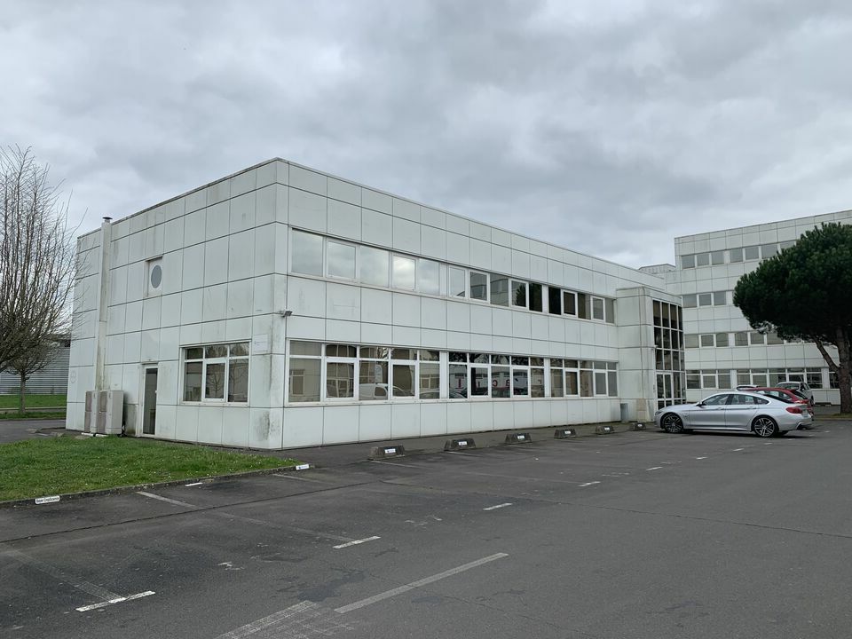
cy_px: 320
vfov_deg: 53.1
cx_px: 426
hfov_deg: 67.3
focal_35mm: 26
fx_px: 640
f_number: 1.8
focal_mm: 4.25
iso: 25
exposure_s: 1/743
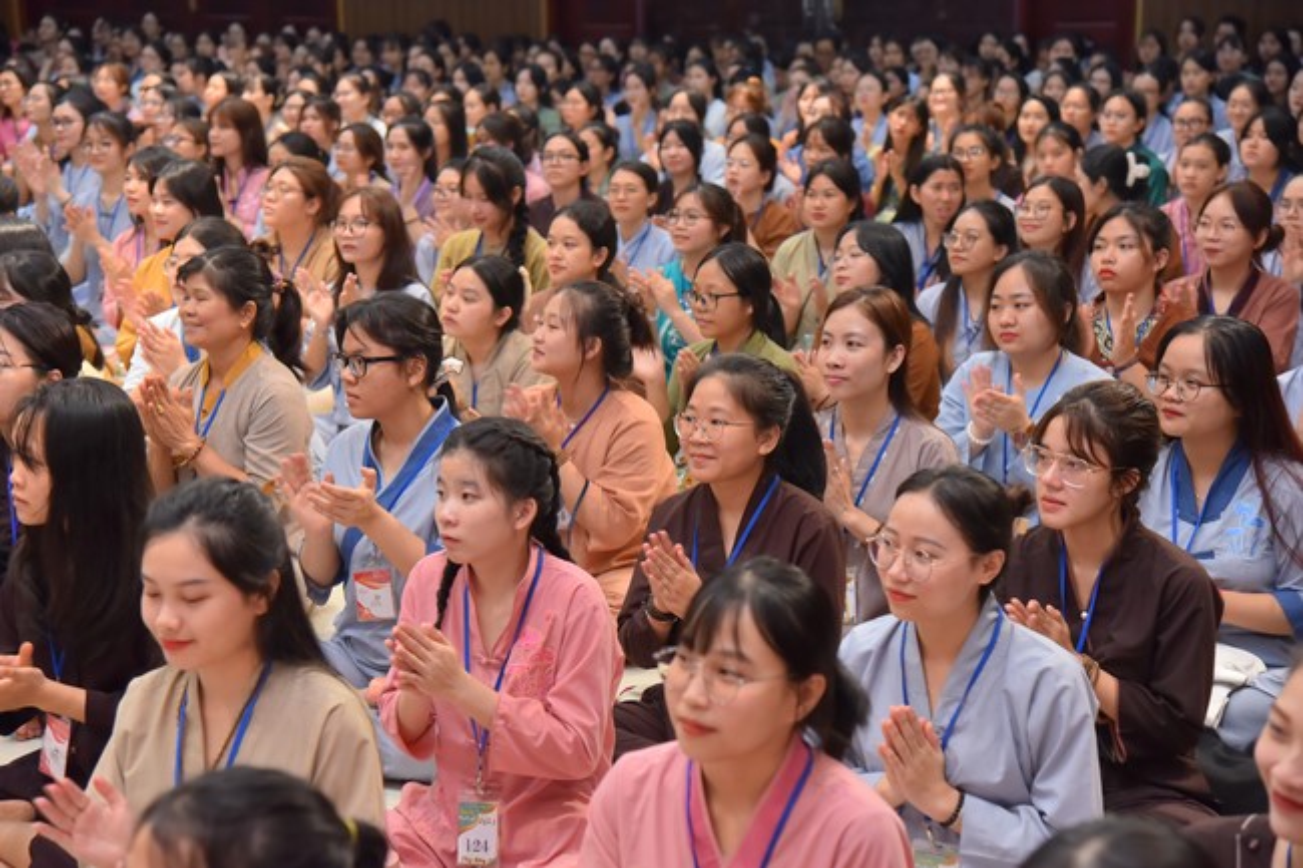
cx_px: 652
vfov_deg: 18.2
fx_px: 2714
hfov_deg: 27.0
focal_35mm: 75
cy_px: 434
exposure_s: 1/80
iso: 1250
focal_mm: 75
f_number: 5
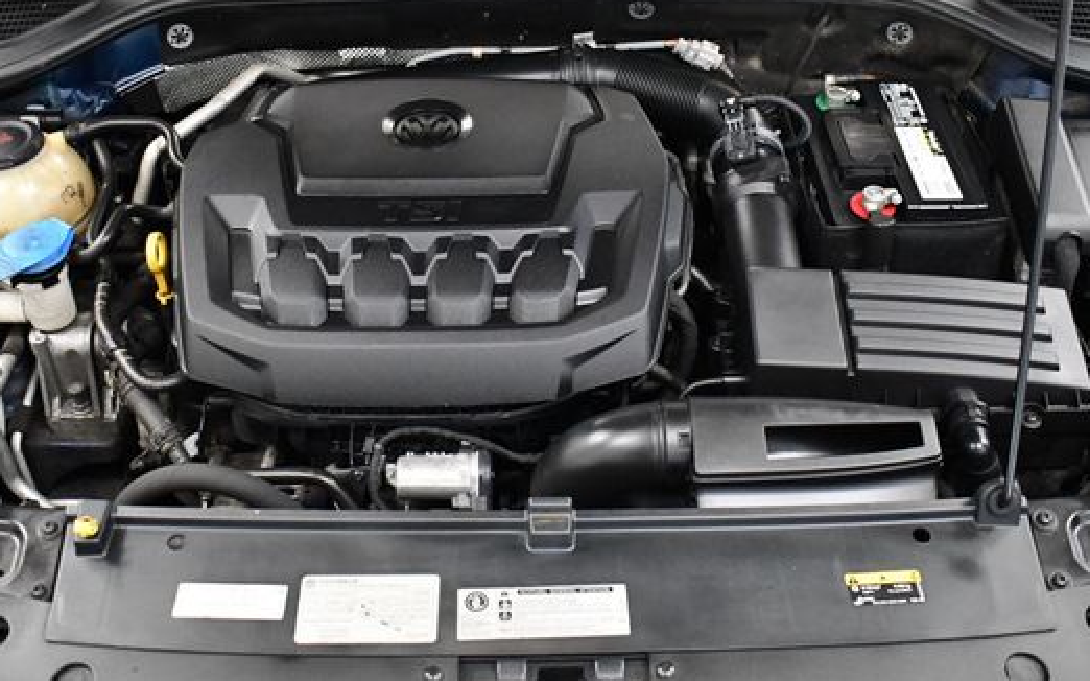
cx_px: 528
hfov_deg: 44.4
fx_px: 1336
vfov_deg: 28.6
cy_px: 301
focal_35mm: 45
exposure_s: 1/125
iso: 3200
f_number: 3.5
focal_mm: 18
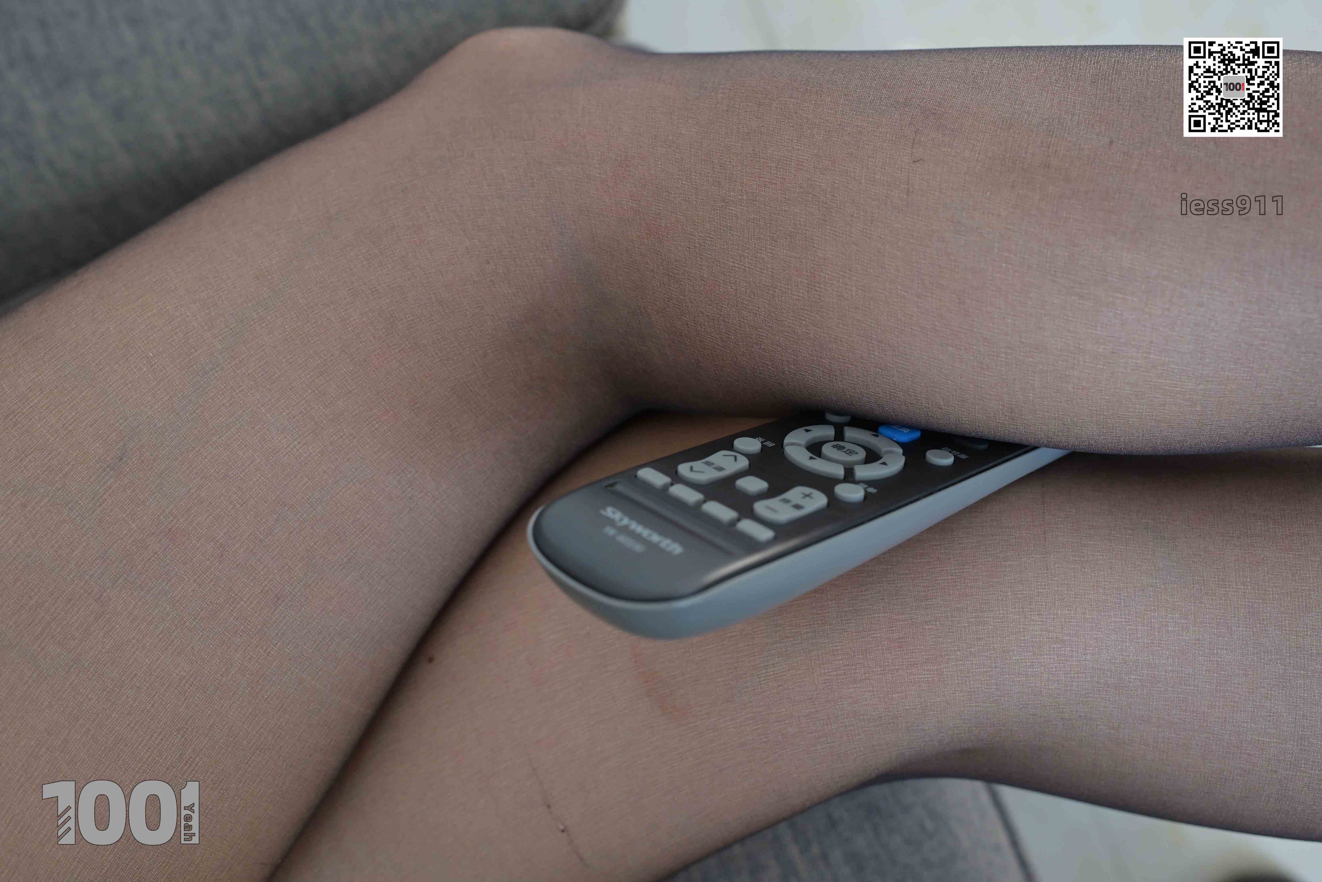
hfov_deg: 54.4
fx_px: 1285
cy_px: 441
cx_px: 661
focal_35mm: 35
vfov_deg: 37.9
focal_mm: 35
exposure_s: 1/200
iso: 1000
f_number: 5
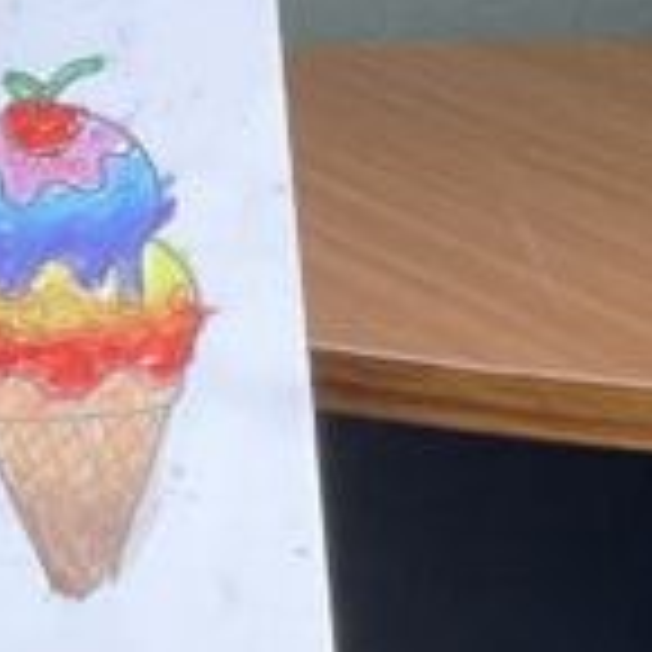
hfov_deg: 5.3
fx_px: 6755
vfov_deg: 5.4
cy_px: -674
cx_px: -949
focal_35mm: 317
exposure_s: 1/50
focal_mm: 6
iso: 125
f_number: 2
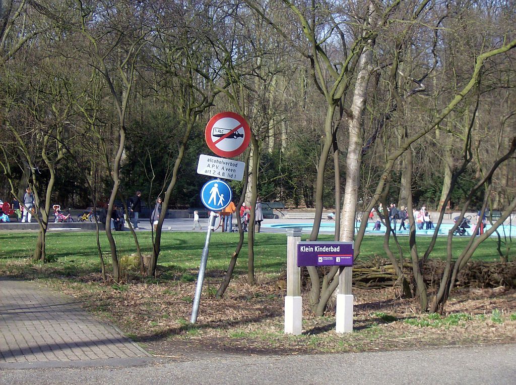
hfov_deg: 23.1
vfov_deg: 17.3
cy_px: 192
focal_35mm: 85
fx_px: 1264
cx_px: 258
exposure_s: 1/384
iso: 100
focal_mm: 14.1
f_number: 4.2
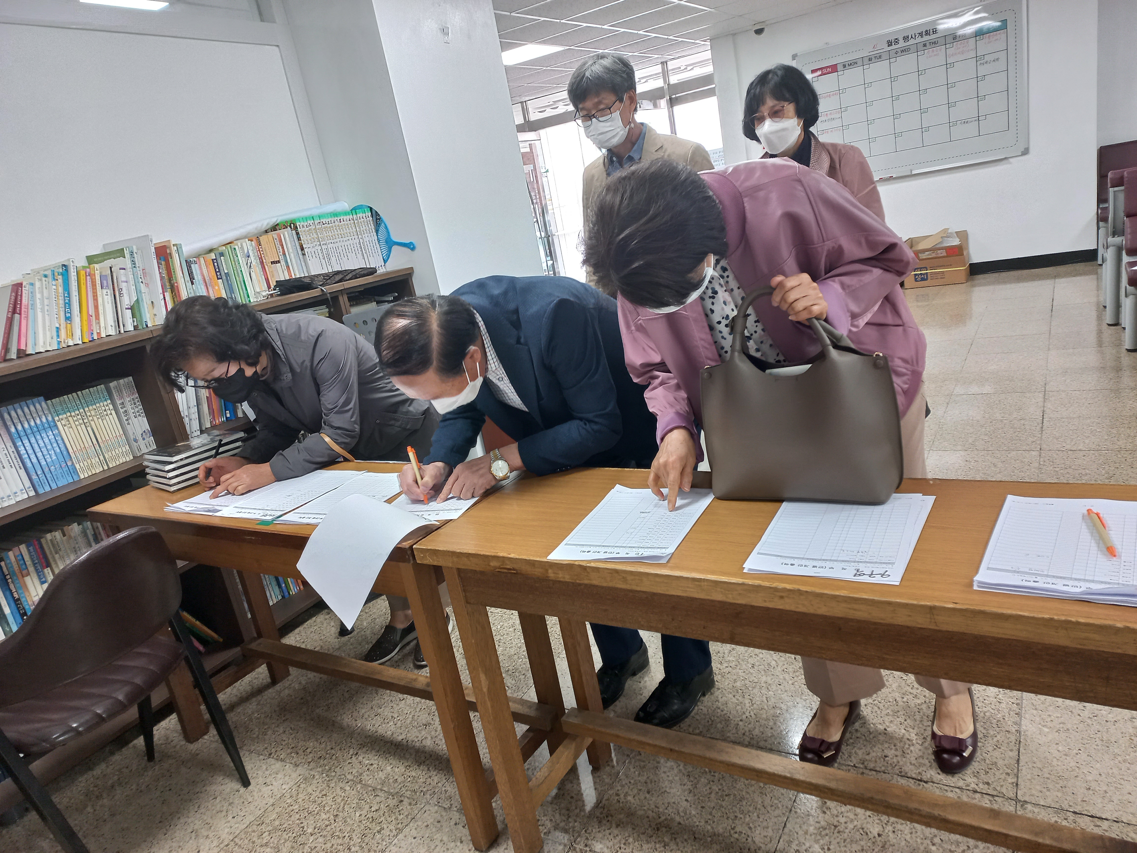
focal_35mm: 25
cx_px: 568
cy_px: 426
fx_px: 821
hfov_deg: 69.4
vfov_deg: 54.9
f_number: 1.8
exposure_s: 1/59
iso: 200
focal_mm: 4.6
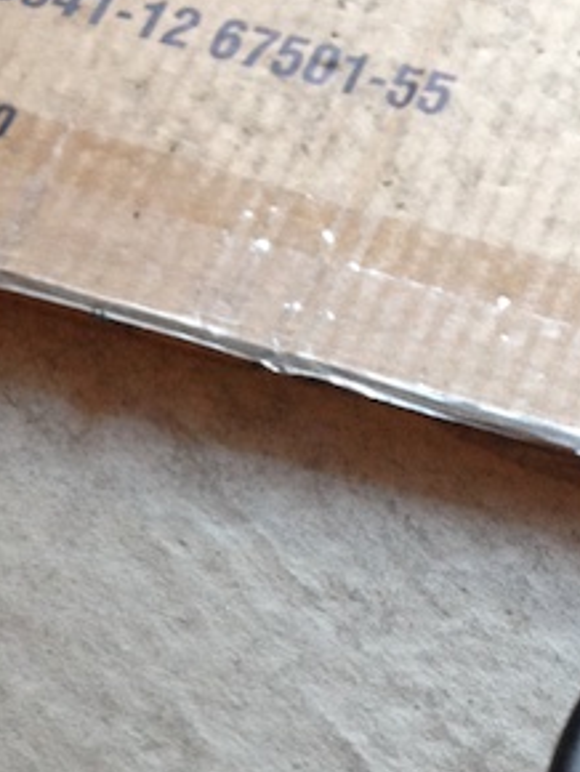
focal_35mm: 91
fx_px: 2030
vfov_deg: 20.3
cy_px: 900
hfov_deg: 16.2
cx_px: 391
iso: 125
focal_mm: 4.12
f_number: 2.4
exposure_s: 1/20
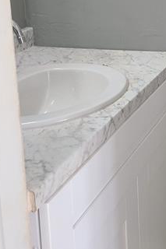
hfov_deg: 19.4
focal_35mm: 65
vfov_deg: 29.2
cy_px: 5
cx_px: 213
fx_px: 450
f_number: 1.8
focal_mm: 5.4
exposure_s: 1/60
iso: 160
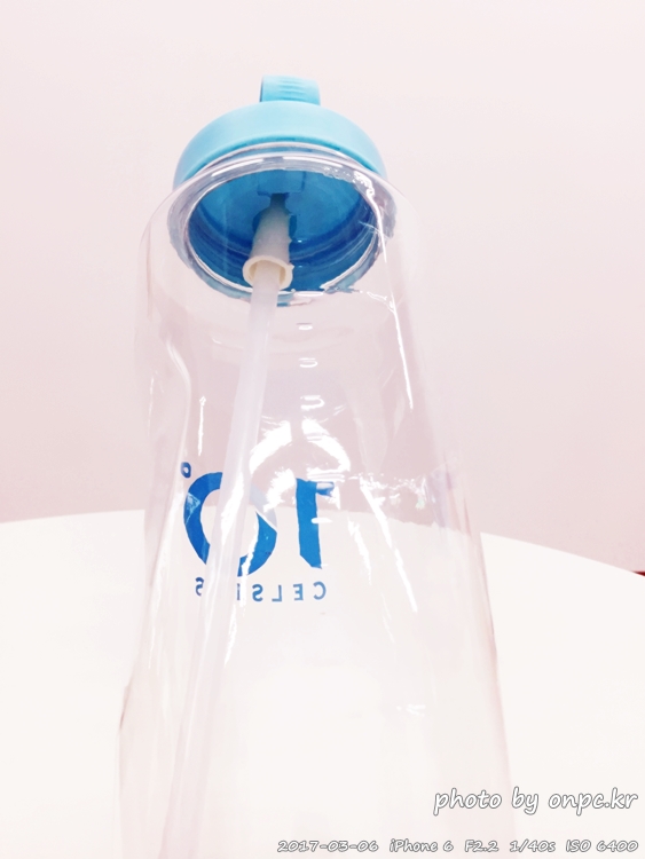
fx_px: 720
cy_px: 430
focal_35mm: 29
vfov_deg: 61.6
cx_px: 322
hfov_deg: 48.3
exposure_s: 1/40
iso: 32
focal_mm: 4.15
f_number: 2.2
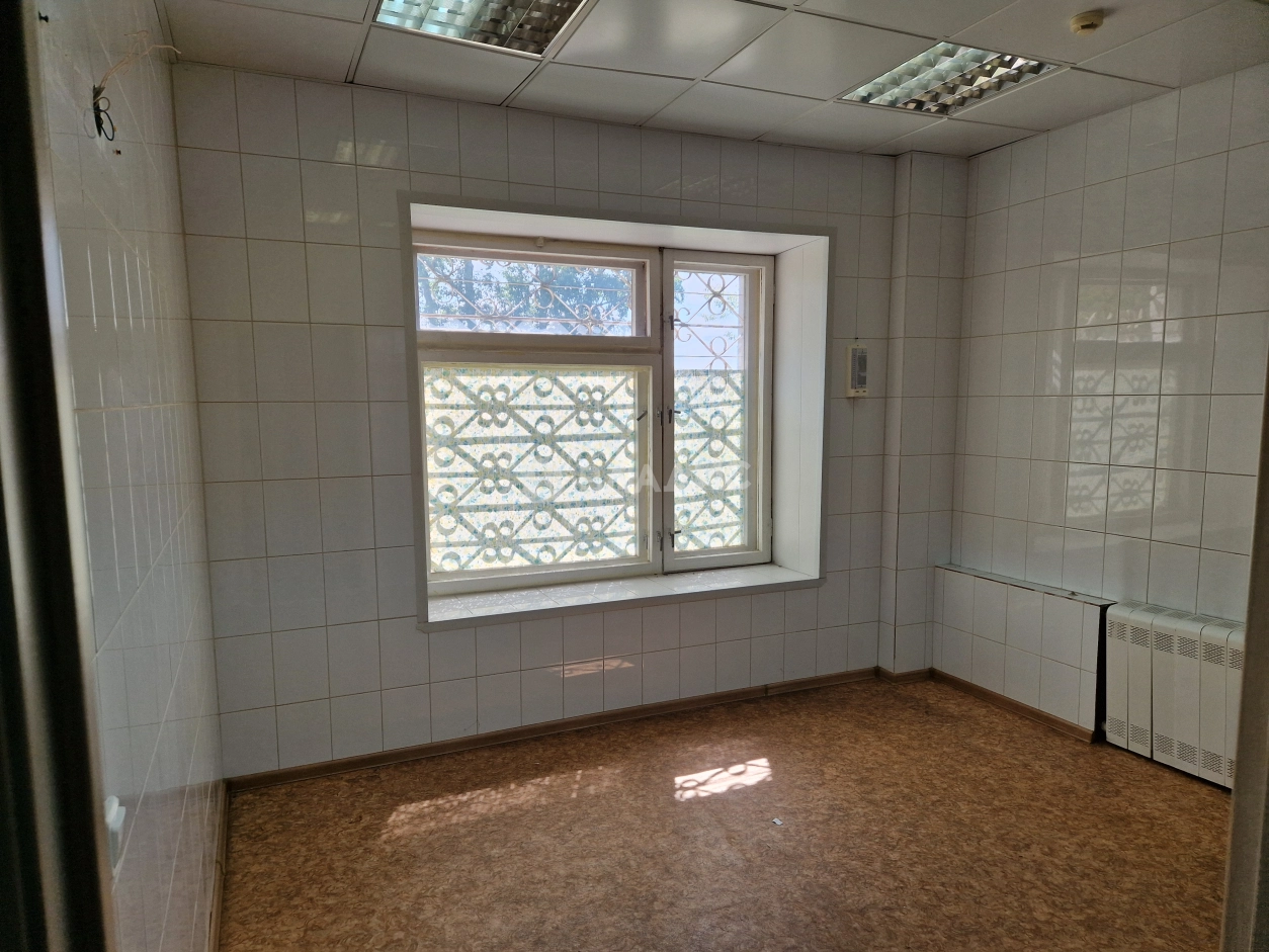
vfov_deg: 58.9
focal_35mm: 23
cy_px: 476
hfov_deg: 73.9
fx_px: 843
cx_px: 634
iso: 50
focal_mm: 5.4
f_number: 1.8
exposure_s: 1/239
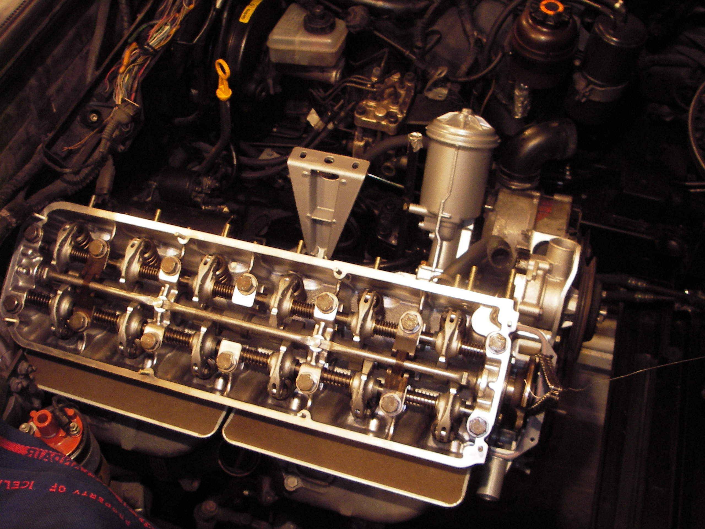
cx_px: 352
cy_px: 264
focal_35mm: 38
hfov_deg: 49.0
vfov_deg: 37.7
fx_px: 774
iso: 100
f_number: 3.3
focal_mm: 6.3
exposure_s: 1/5
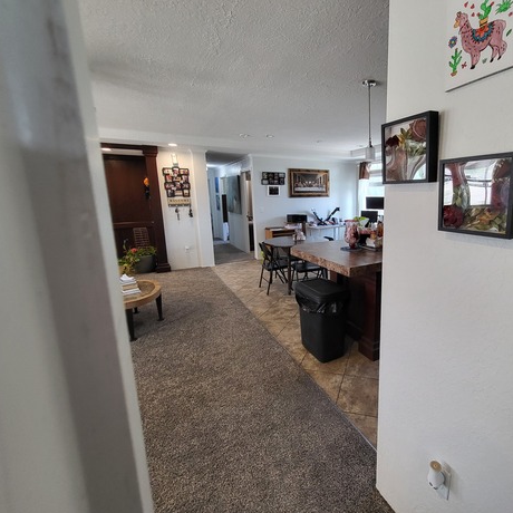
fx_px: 268
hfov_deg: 84.8
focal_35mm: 16
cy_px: 249
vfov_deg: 87.4
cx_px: 337
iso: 160
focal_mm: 1.74
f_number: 2.2
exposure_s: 1/60
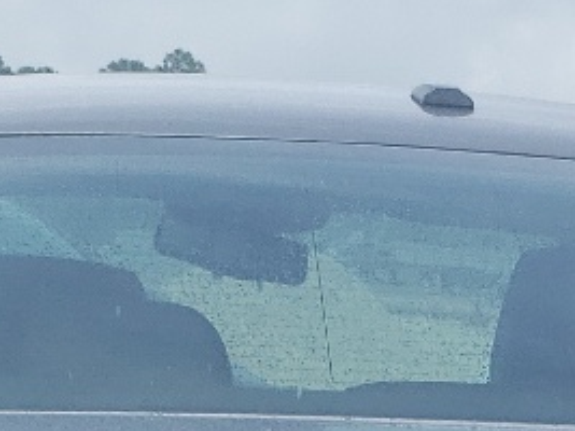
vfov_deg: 8.7
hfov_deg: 12.6
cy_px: 1017
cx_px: 506
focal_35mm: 156
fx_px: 2590
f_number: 1.5
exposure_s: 1/1250
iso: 50
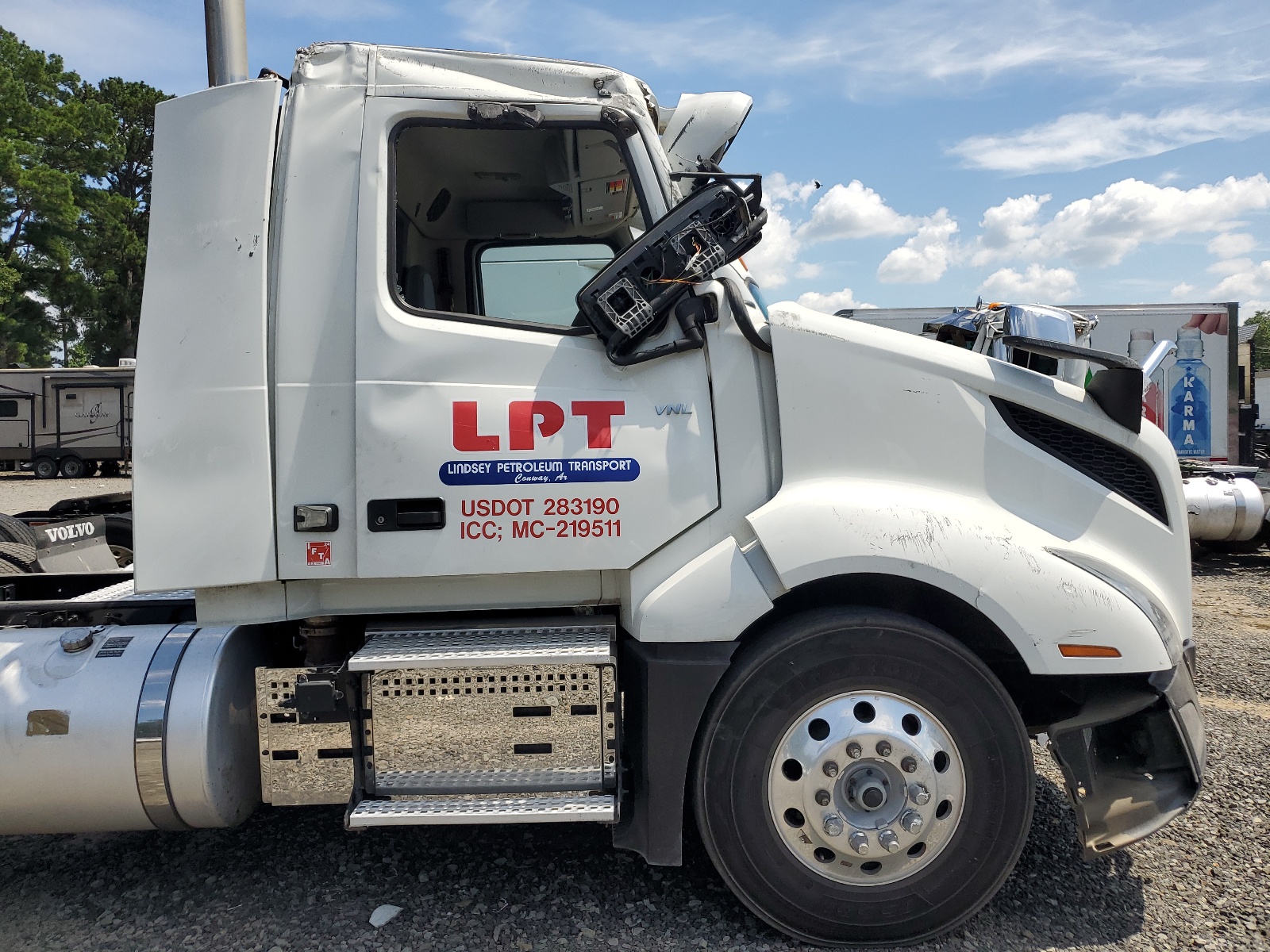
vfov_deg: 53.1
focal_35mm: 26
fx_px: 954
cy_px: 476
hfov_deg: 67.3
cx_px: 635
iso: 50
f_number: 1.5
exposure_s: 1/3333
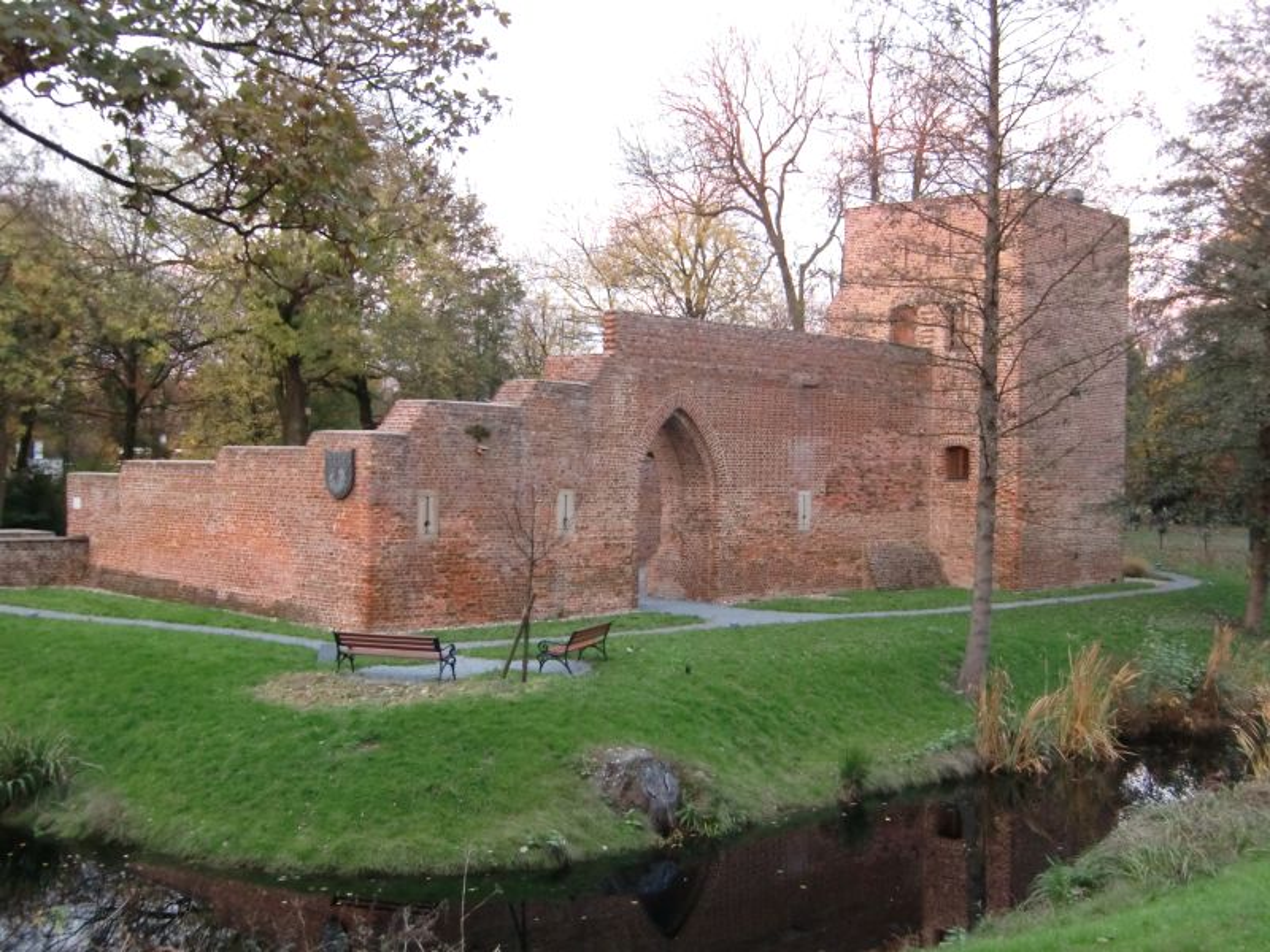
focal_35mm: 40
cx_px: 635
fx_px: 1468
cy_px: 476
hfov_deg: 46.8
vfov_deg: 36.0
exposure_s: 1/25
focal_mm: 7.1
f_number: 3.8
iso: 400
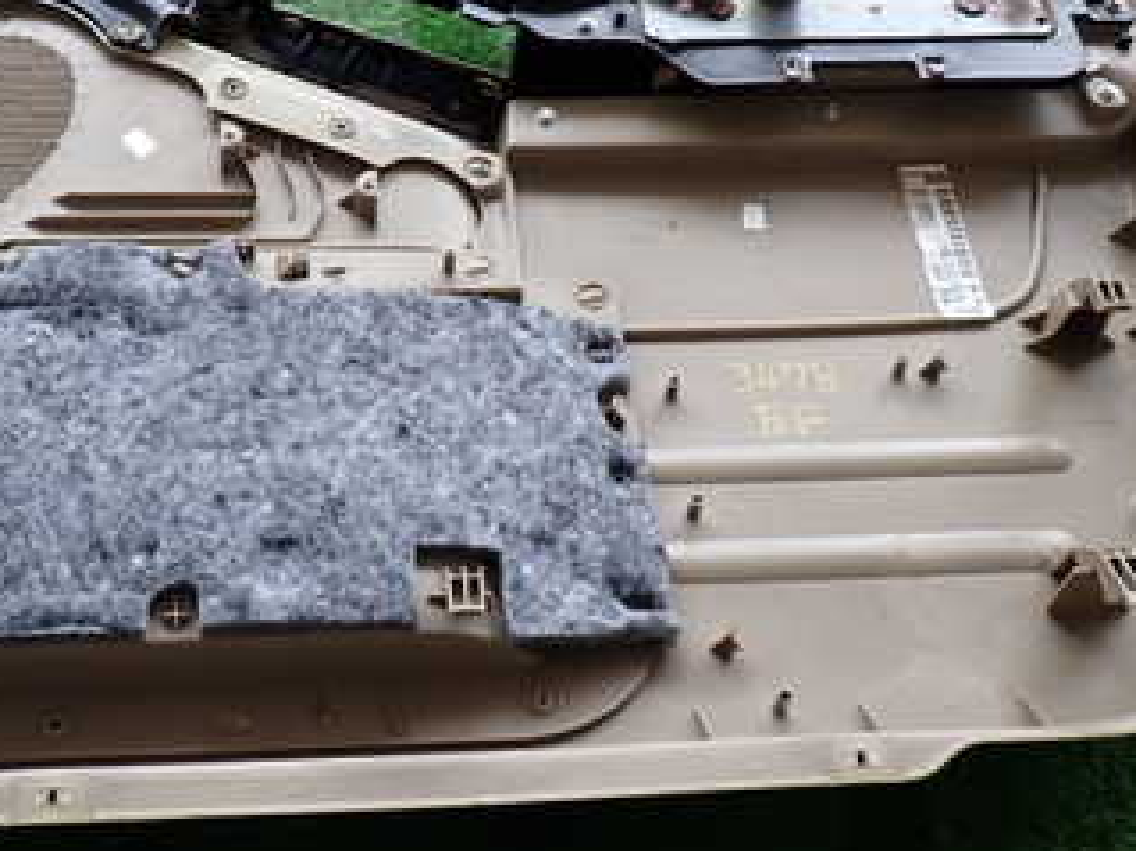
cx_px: 474
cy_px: 253
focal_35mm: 47
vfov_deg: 30.5
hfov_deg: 40.3
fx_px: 1542
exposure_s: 1/60
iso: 100
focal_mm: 4.5
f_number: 2
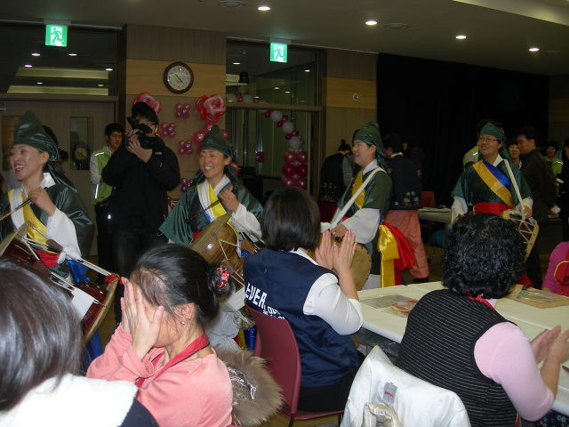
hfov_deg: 49.0
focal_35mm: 38
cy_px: 214
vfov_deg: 37.7
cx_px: 284
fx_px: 625
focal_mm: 7.8
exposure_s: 1/60.1
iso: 53
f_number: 2.8
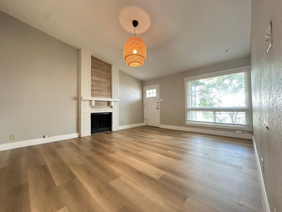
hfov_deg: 102.1
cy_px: 106
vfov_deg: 85.7
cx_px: 141
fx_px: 114
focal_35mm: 14
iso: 640
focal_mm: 2.22
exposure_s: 1/60
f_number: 2.2
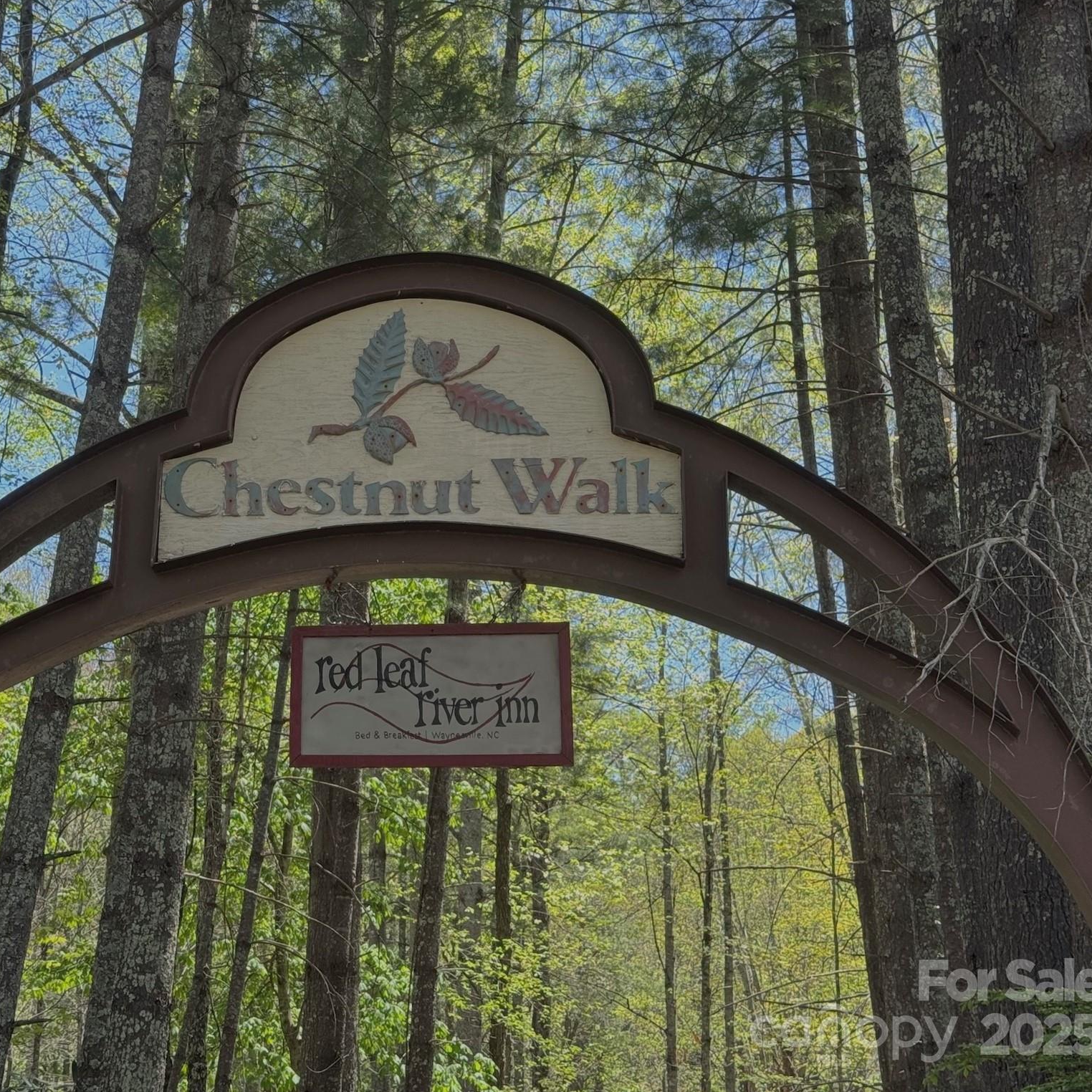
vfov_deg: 30.0
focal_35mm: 57
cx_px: 421
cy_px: 544
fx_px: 2034
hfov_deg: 29.9
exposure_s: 1/651
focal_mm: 6.76
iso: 64
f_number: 1.78
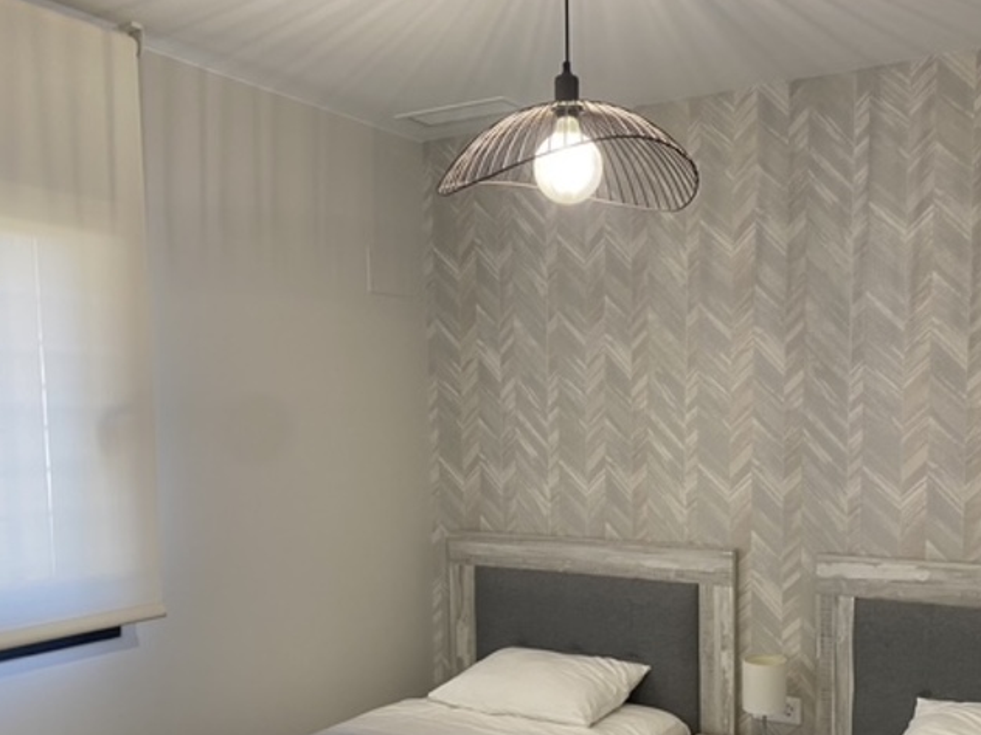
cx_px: 590
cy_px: 495
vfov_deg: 38.2
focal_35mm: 37
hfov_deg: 49.8
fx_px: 1049
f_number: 1.8
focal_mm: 4.25
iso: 100
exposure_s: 1/50
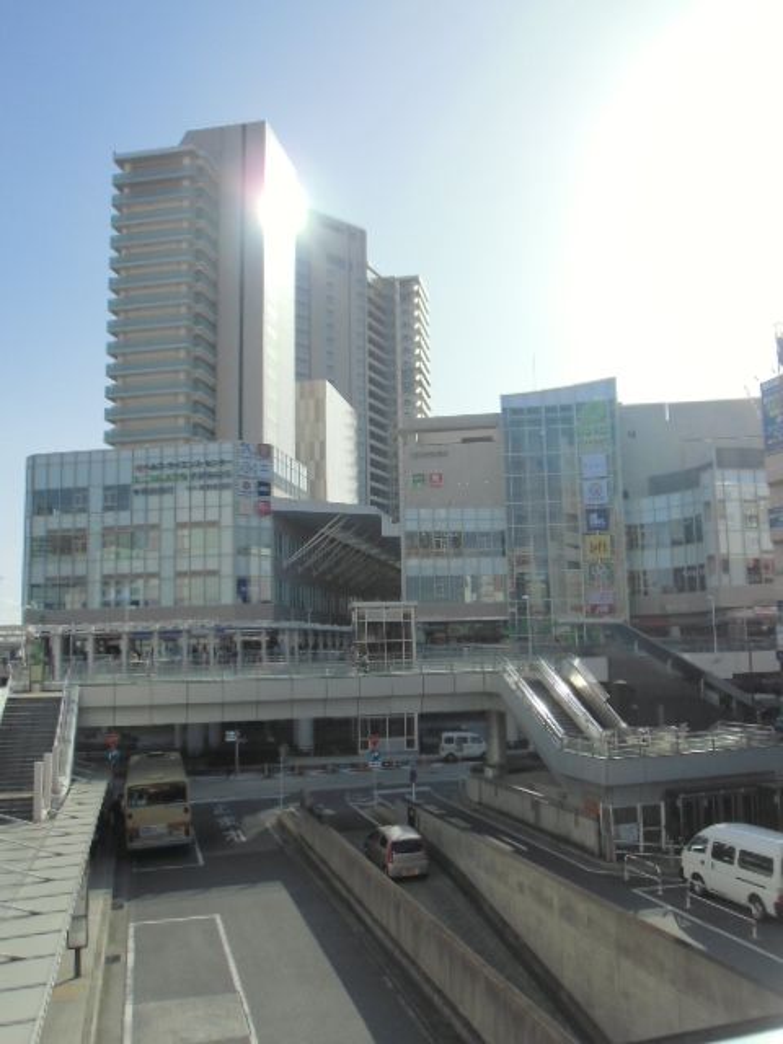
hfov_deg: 46.8
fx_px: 905
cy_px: 522
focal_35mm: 30
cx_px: 392
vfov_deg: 60.0
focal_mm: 5.36
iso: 64
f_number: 3.5
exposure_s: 1/800
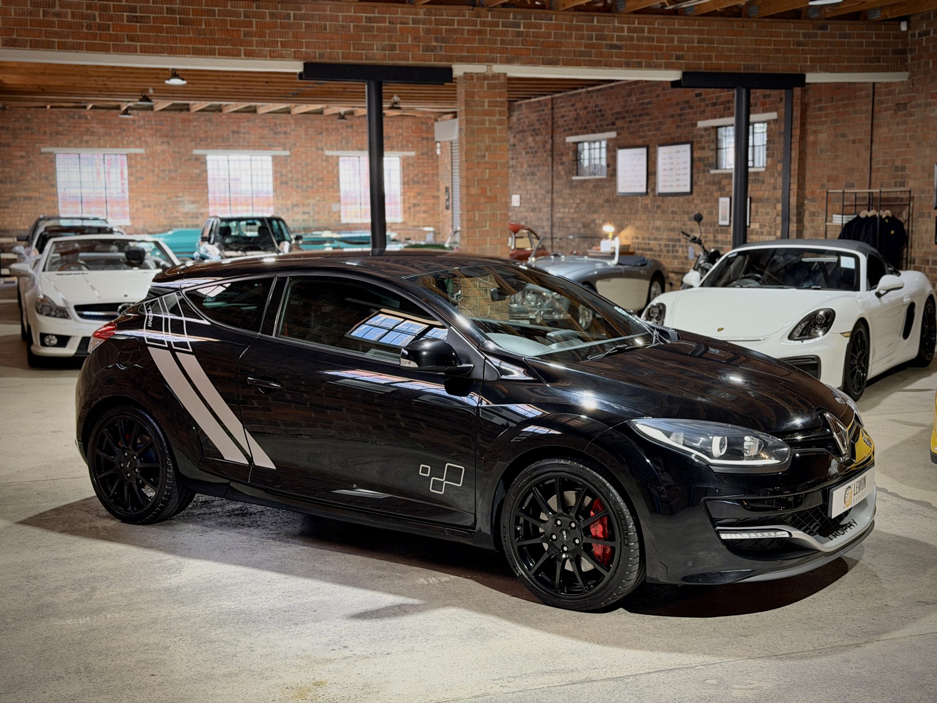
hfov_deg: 39.7
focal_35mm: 48
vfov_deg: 30.3
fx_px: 1299
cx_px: 468
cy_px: 352
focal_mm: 6.76
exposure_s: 1/33
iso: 320
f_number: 1.78
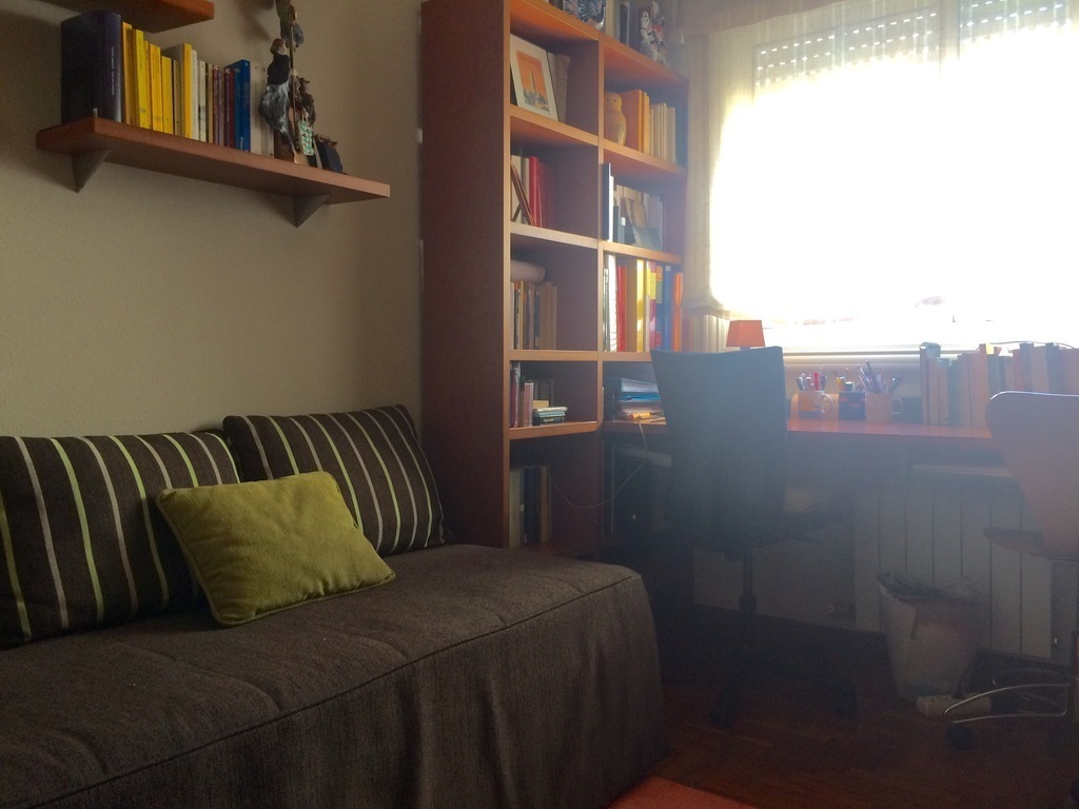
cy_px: 404
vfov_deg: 48.2
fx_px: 904
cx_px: 540
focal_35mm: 29
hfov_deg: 61.7
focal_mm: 4.15
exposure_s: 1/33
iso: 100
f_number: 2.2
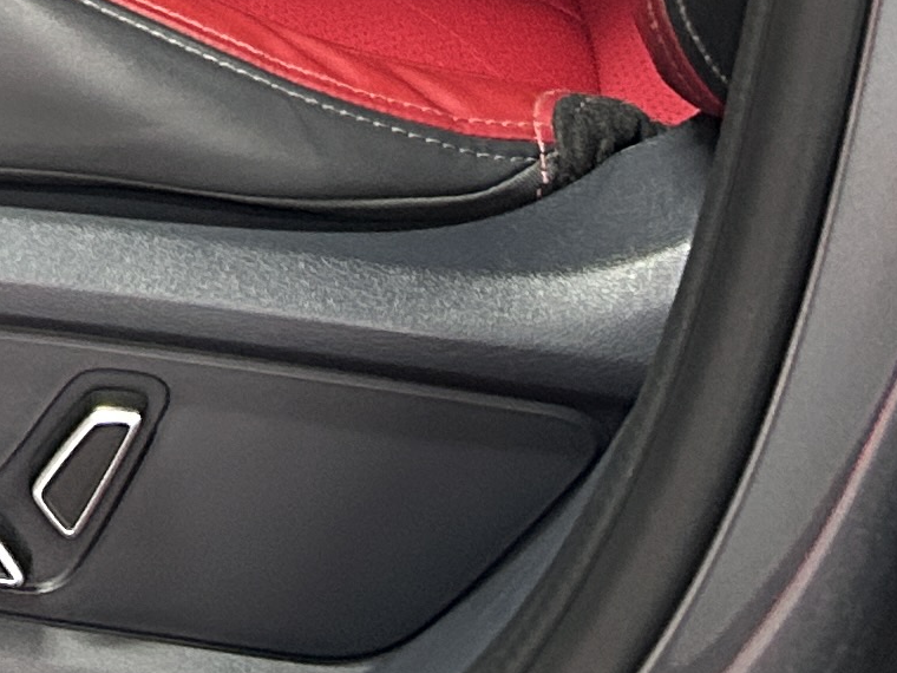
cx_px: -439
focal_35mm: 138
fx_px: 3576
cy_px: -1043
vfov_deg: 9.4
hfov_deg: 13.5
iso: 400
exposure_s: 1/60
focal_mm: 5.7
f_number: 1.5
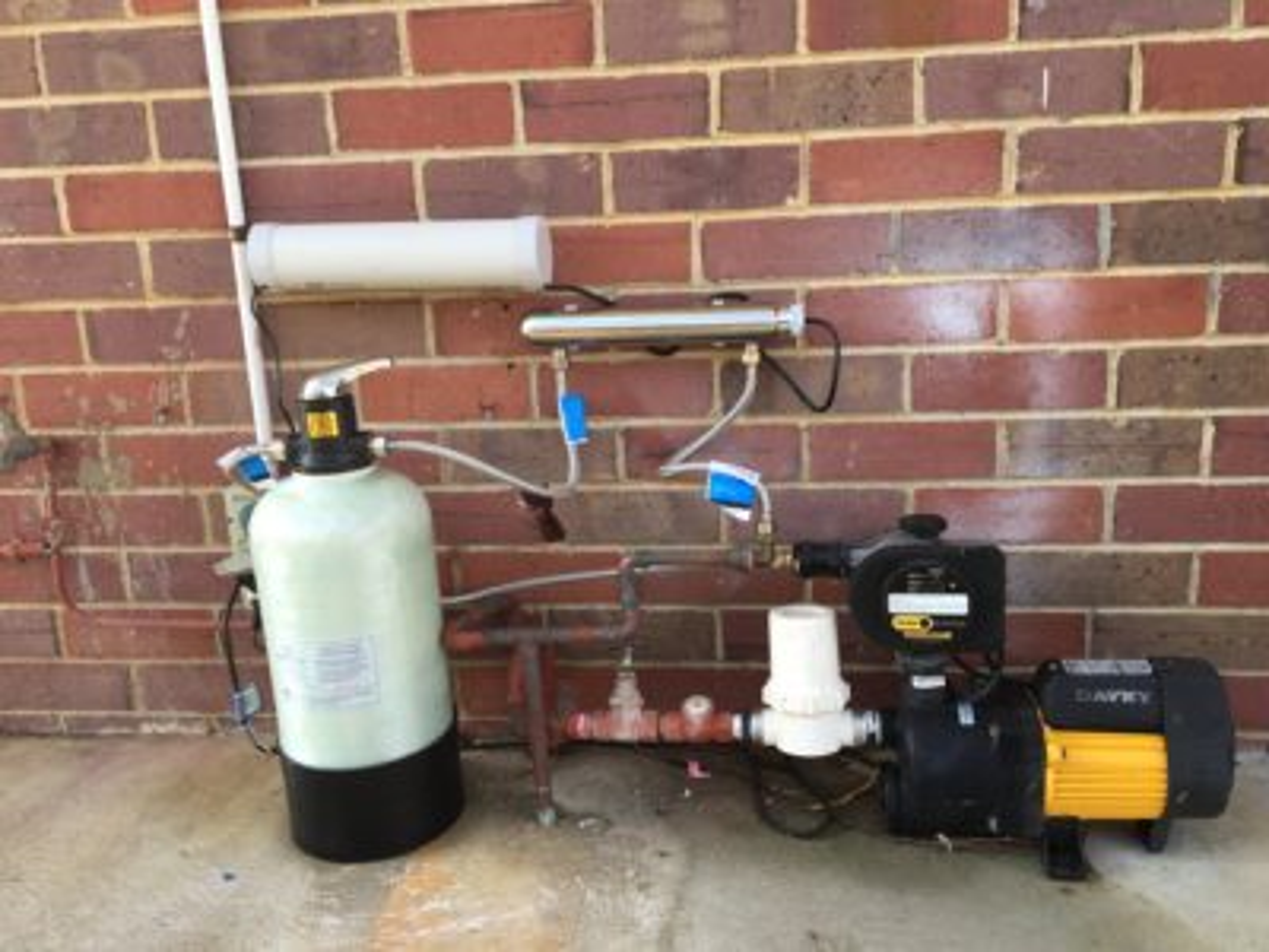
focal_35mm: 29
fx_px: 1063
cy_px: 476
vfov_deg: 48.2
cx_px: 634
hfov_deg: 61.7
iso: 25
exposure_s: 1/100
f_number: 2.2
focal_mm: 4.15
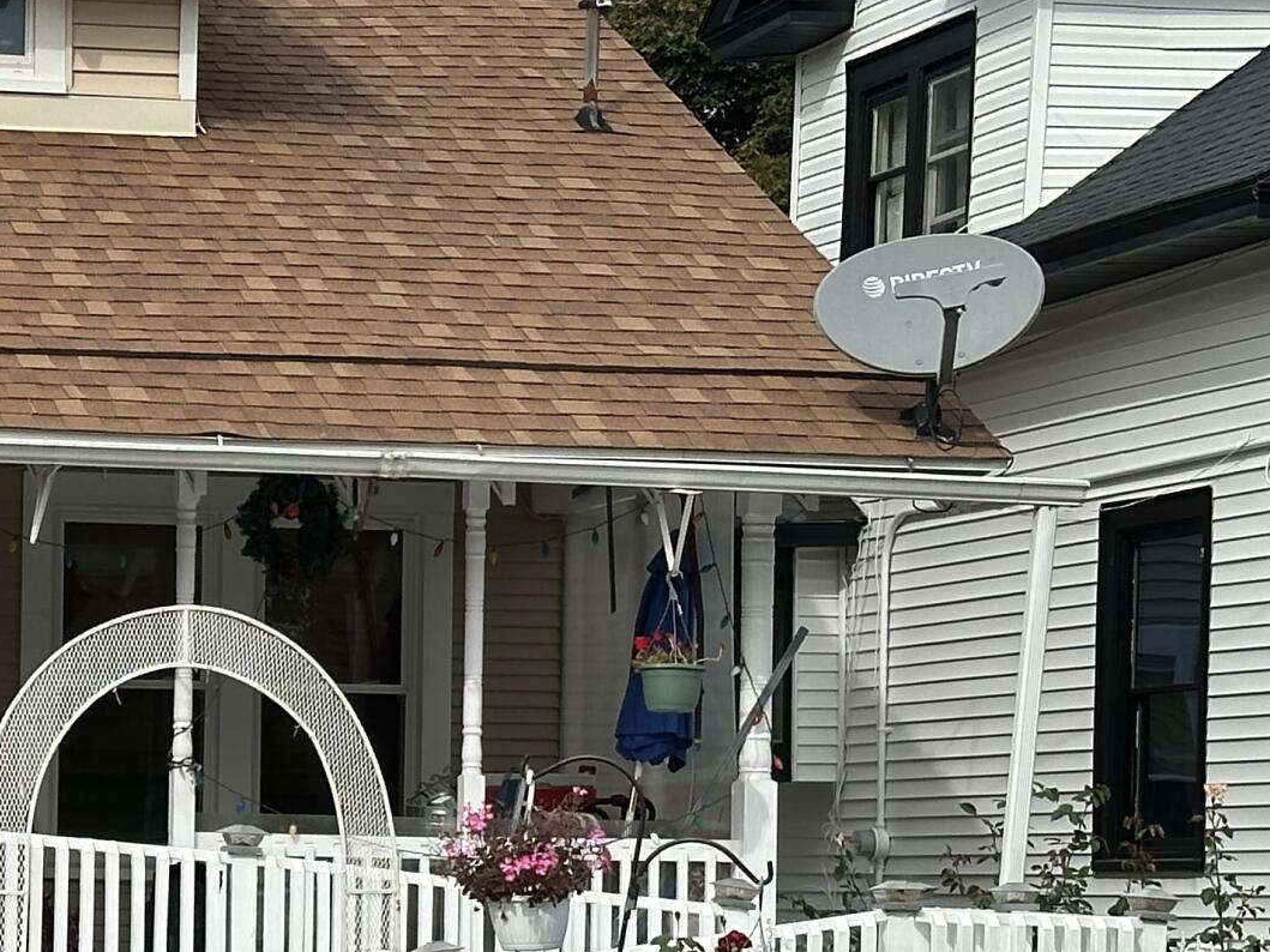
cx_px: -242
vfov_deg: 10.8
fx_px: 4989
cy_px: 875
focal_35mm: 136
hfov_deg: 14.1
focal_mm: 6.86
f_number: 1.78
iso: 64
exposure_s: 1/2667
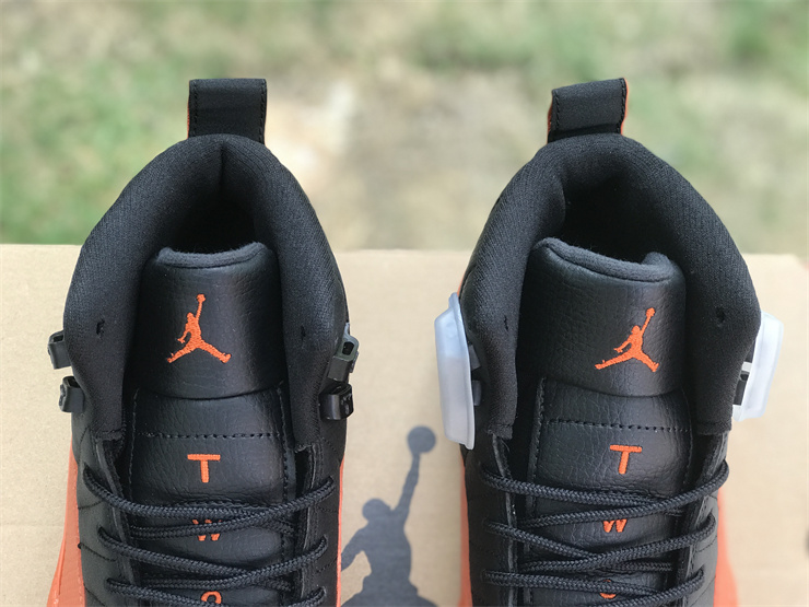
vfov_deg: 25.7
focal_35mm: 57
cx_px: 404
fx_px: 1332
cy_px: 304
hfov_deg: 33.8
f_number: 2.8
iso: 32
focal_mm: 6.6
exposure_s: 1/50
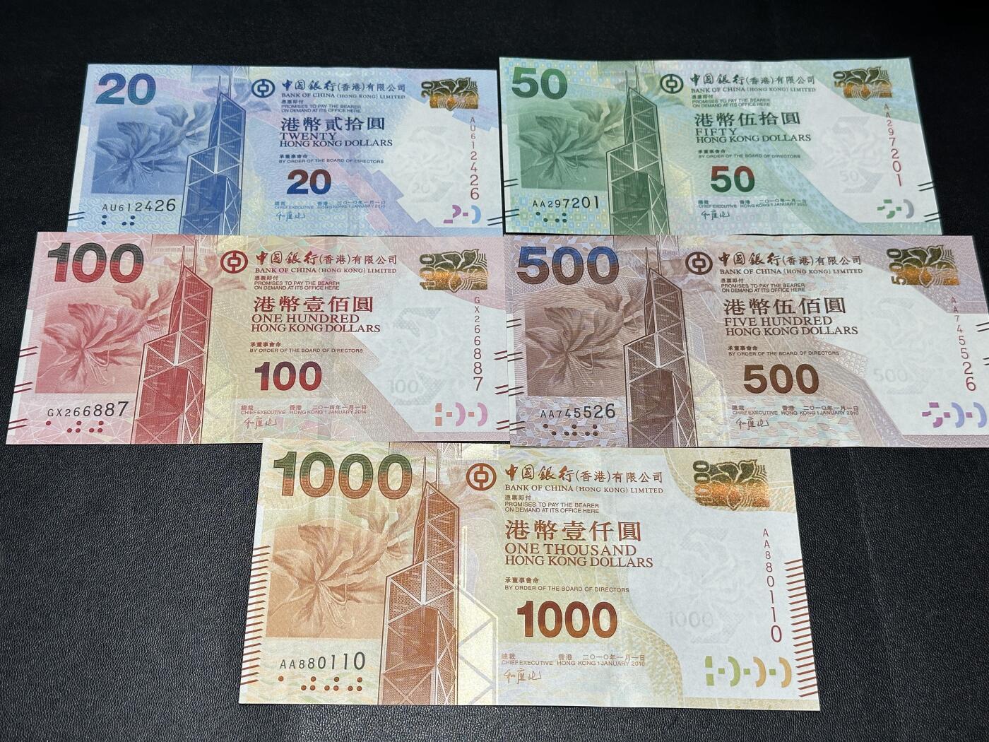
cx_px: 494
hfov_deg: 39.7
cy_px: 371
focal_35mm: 48
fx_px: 1371
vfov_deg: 30.3
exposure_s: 1/50
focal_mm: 6.86
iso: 64
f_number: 1.78
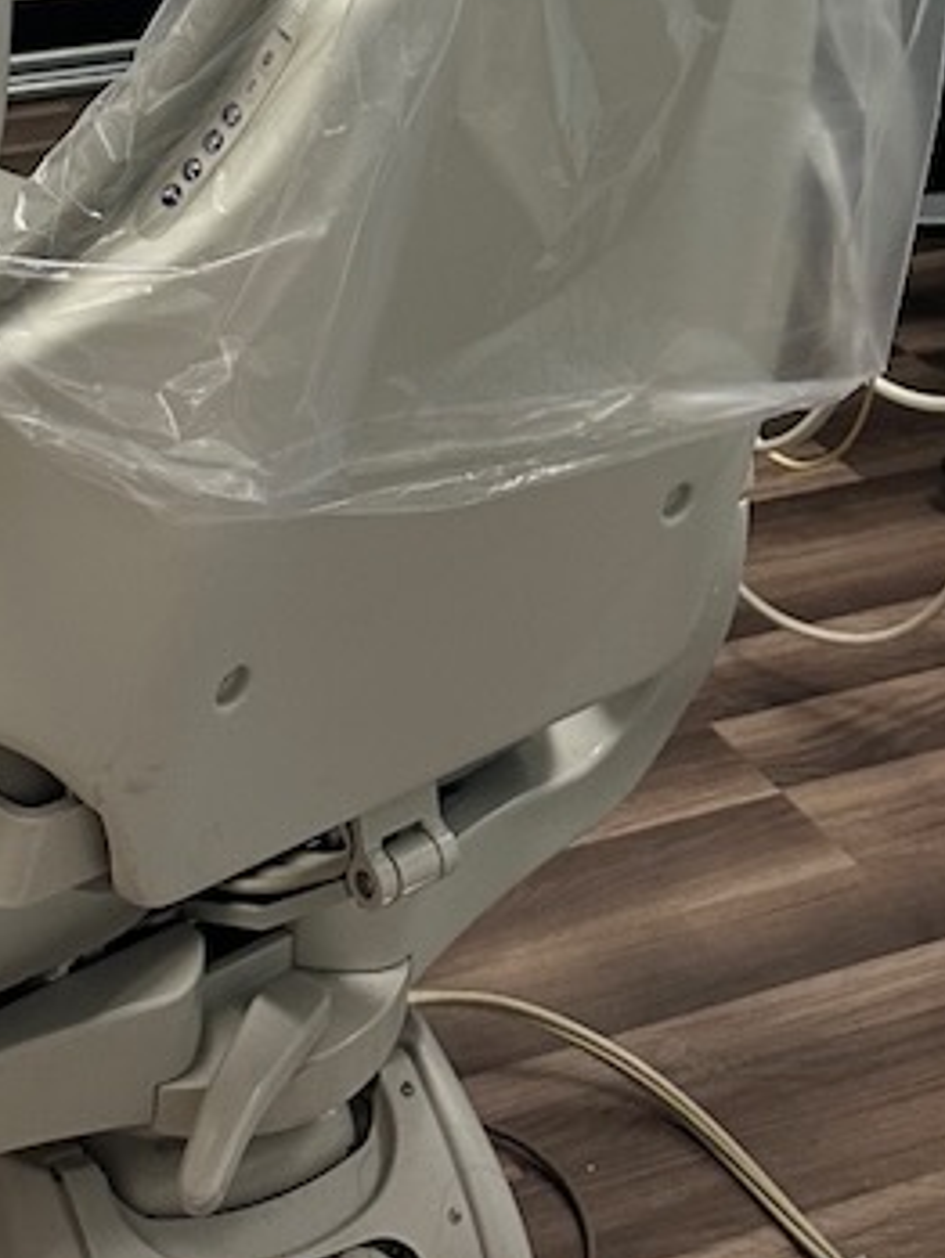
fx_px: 3201
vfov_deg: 20.0
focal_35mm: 88
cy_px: -476
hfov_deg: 16.8
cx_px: 426
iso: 200
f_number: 1.78
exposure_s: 1/120
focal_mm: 6.86
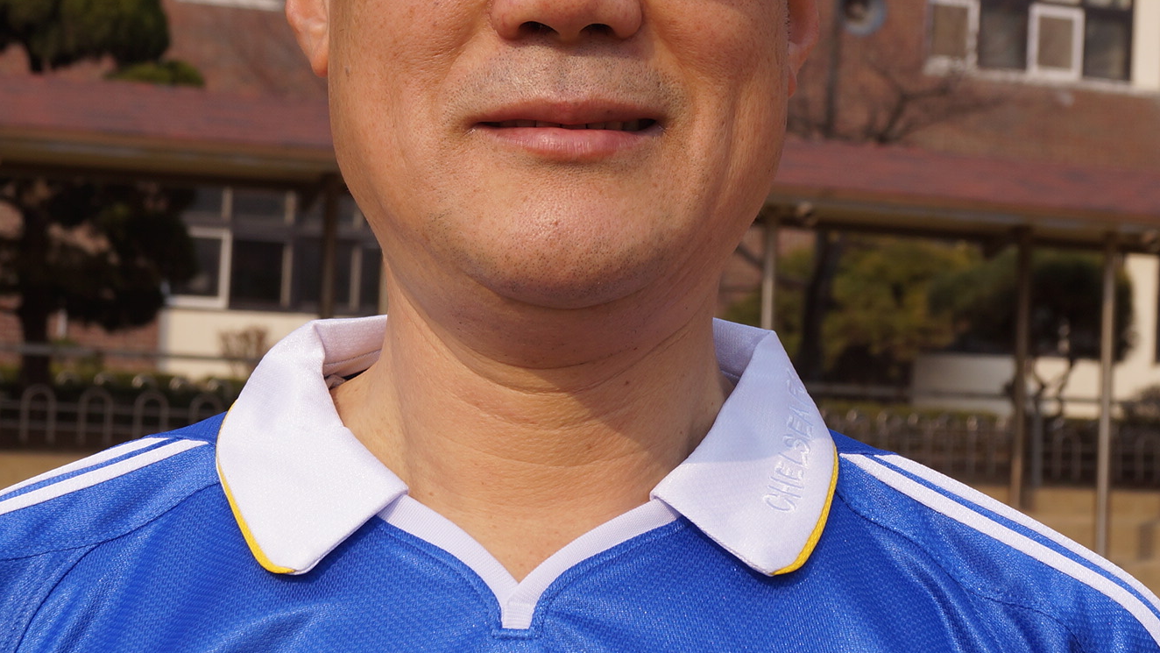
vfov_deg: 13.9
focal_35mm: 87
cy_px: 174
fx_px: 2676
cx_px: 564
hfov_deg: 24.5
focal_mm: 30
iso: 100
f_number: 9
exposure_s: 1/320
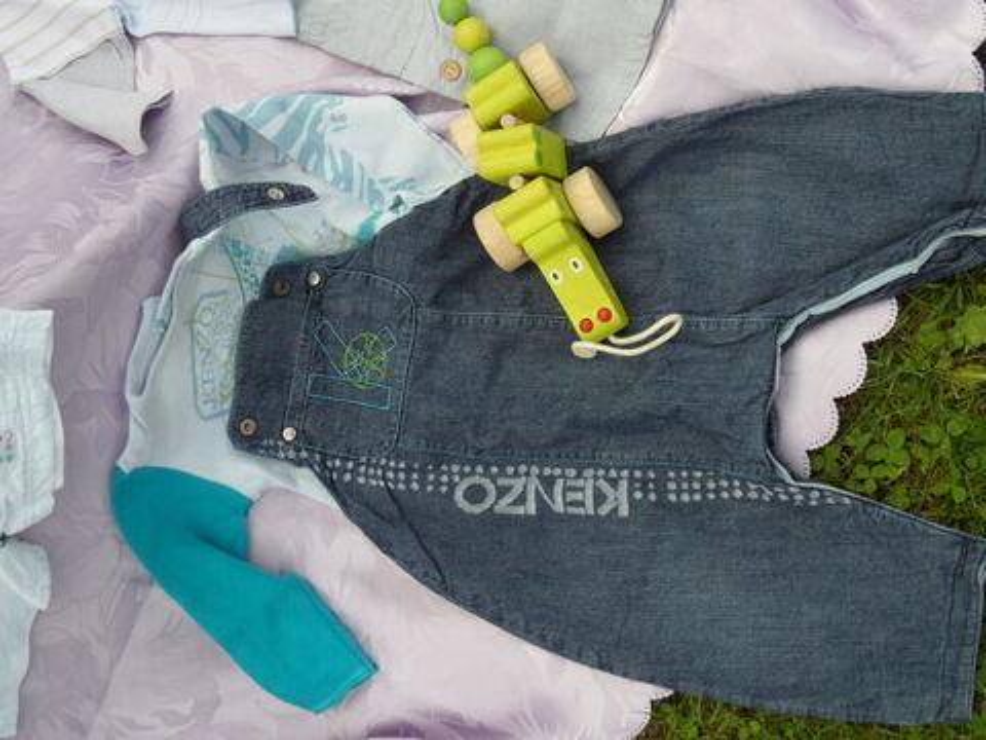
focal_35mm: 50
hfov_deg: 38.2
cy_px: 370
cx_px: 493
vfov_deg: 29.1
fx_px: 1424
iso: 80
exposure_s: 1/350
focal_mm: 8.2
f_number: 3.8
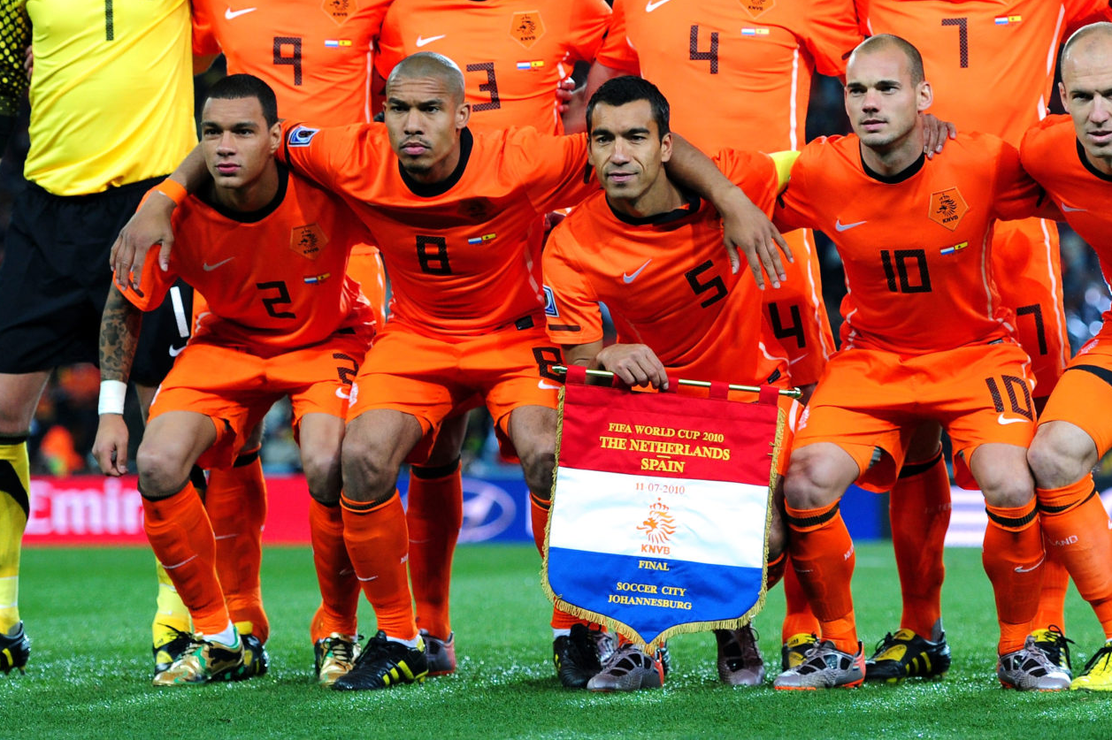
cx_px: 655
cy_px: 195
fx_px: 5187
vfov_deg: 8.2
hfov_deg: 12.2
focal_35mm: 168
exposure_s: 1/1000
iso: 1600
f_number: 3.2
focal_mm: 110
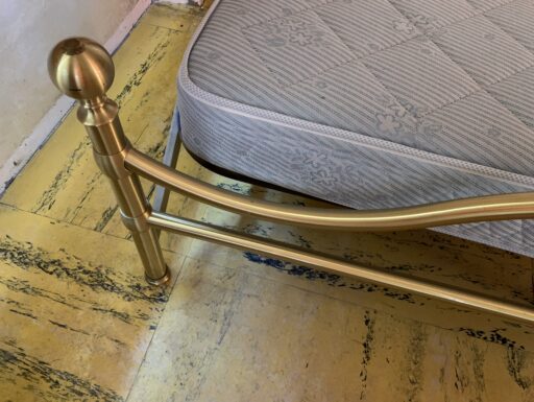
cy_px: 201
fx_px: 401
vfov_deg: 53.1
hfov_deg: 67.3
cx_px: 267
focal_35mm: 26
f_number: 1.8
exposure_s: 1/30
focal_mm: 4.25
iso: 640
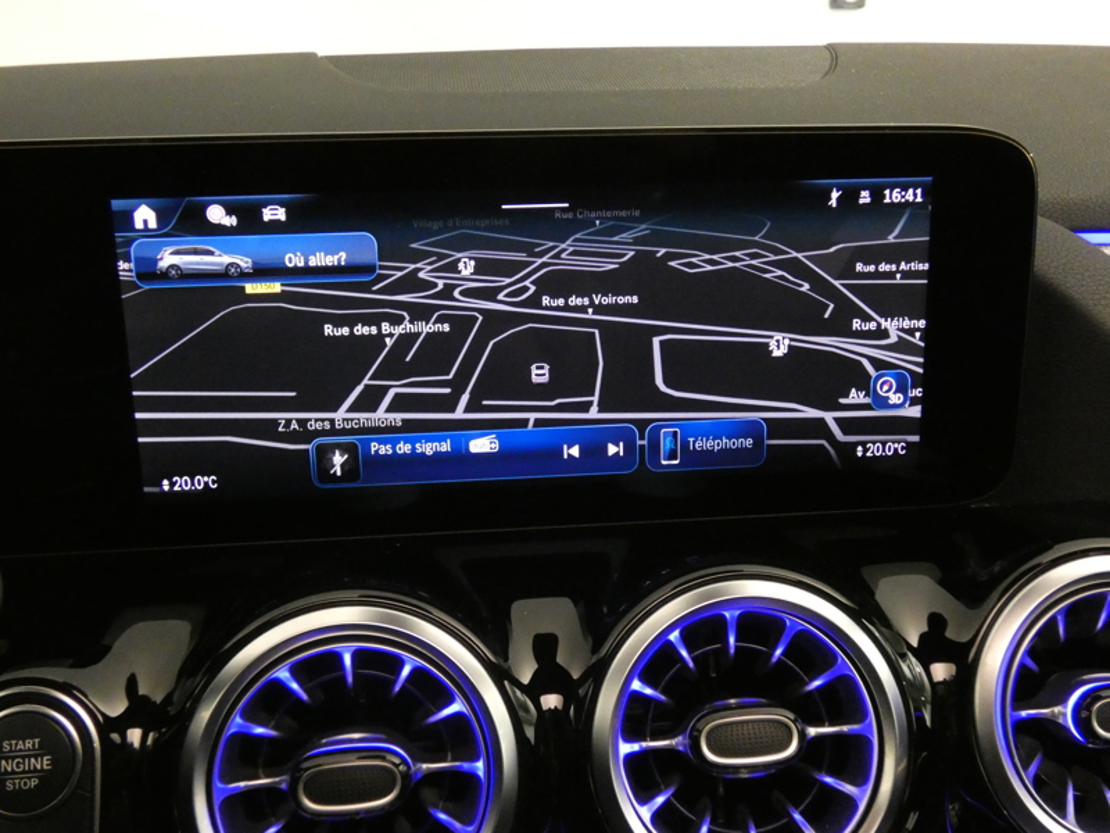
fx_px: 1058
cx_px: 555
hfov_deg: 55.4
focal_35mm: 33
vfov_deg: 42.9
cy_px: 416
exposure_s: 1/25
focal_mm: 6
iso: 1600
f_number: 3.4
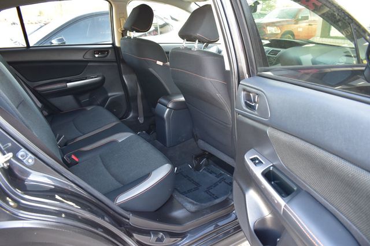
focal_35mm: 27
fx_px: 277
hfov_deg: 67.4
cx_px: 185
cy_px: 123
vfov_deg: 47.9
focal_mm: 18
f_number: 6.3
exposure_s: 1/15
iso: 560
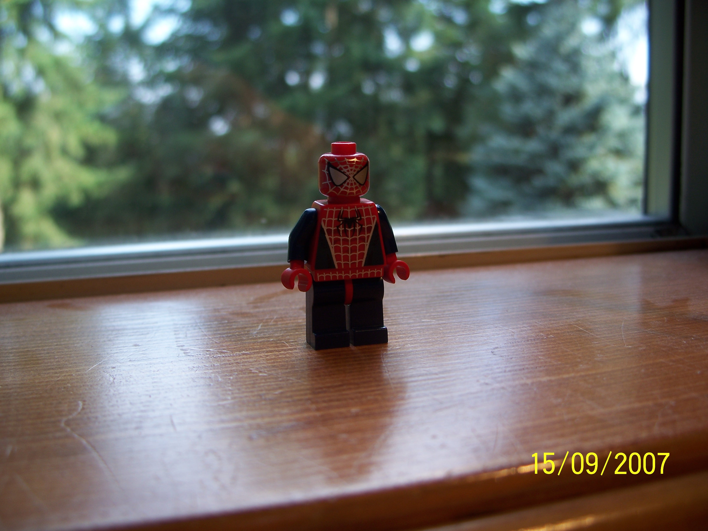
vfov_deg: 38.7
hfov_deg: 50.1
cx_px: 354
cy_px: 266
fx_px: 757
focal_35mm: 37
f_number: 2.8
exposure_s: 1/125
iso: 64
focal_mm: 7.8
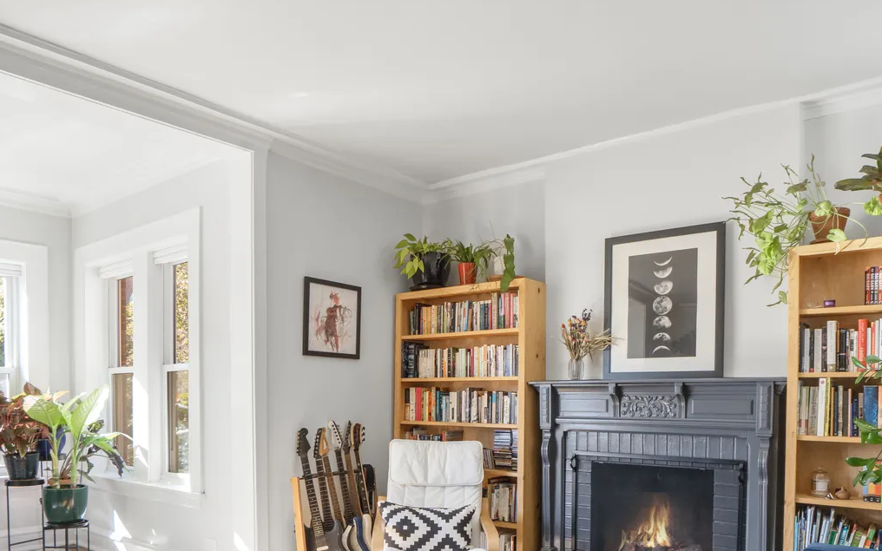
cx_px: 464
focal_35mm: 26
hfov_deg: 70.4
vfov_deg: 45.8
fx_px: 625
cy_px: 417
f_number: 9
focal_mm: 16
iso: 320
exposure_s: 1/13
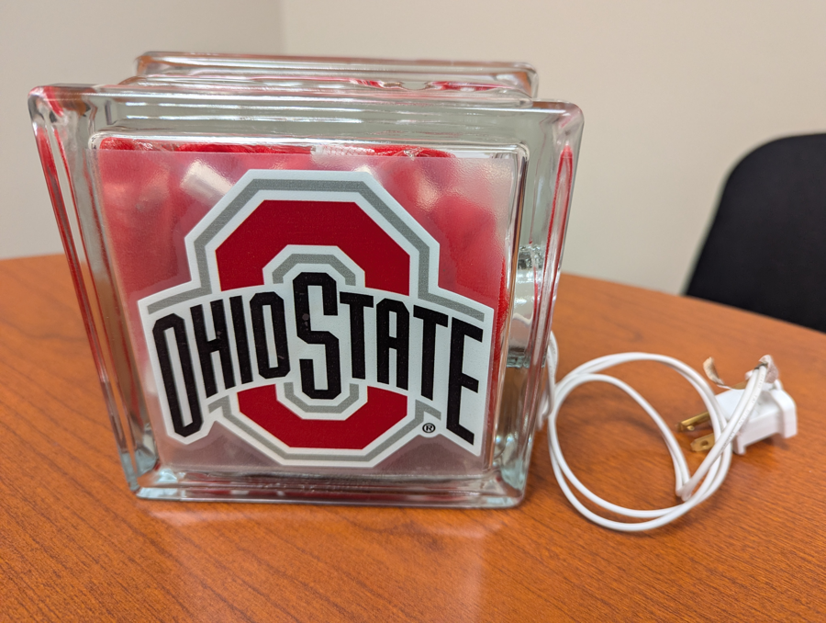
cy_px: 312
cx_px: 413
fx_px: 574
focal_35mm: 24
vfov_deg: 57.0
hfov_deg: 71.5
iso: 162
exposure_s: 1/61.5
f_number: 1.85
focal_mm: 6.81
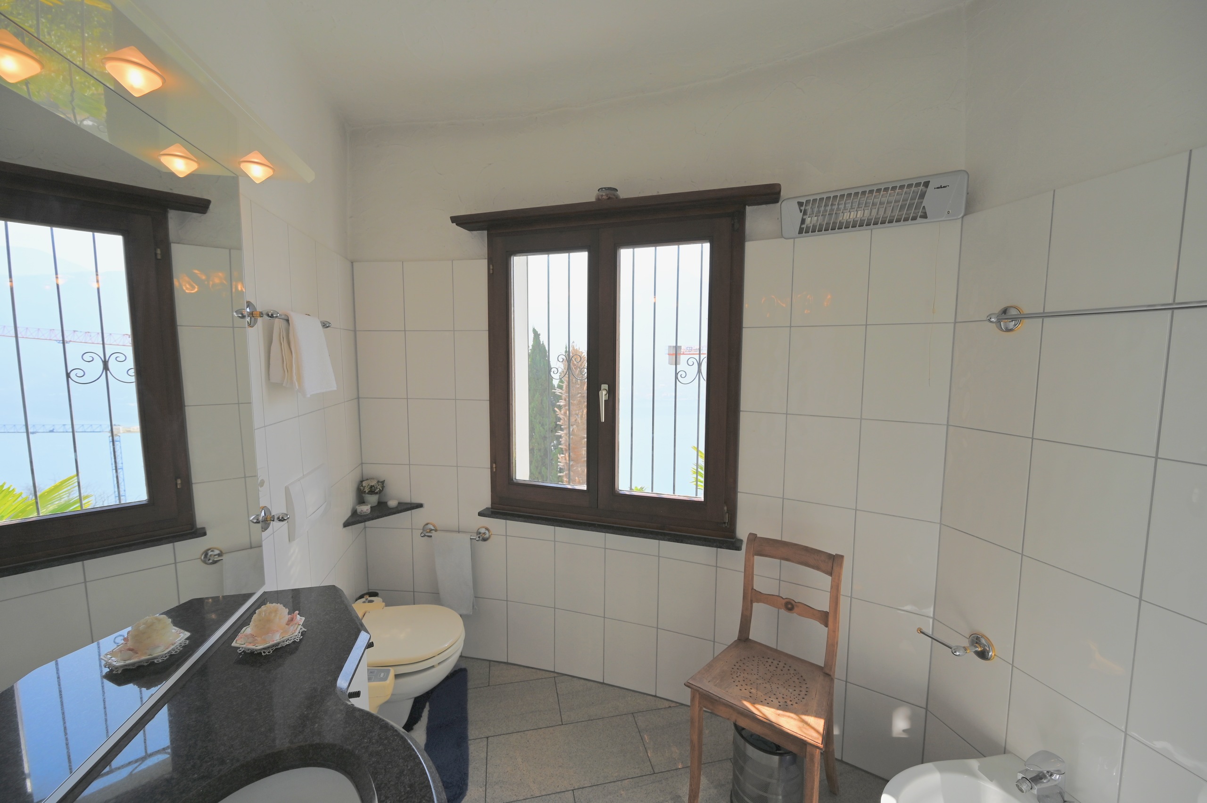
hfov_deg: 104.3
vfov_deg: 81.1
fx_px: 469
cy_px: 402
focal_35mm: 14
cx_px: 604
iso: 140
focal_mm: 14
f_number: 5.6
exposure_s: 1/250
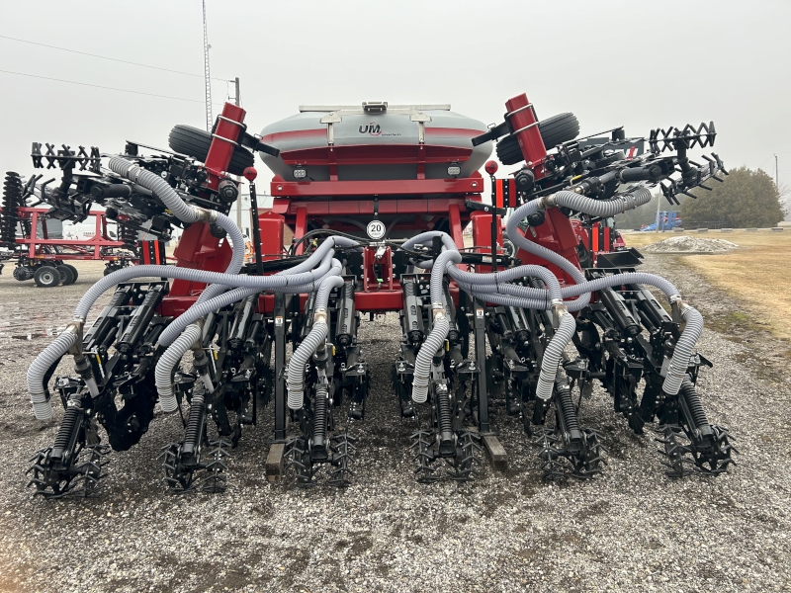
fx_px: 594
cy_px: 296
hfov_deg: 67.3
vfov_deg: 53.1
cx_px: 396
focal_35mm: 26
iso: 50
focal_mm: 5.7
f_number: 1.5
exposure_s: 1/375
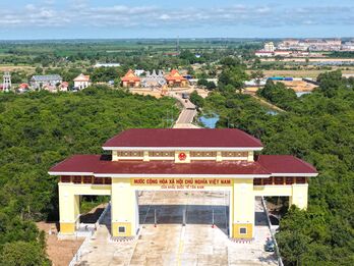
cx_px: 177
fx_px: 716
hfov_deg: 27.8
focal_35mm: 70
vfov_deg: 21.0
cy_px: 133
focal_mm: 19.35
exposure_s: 1/2000
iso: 160
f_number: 2.8
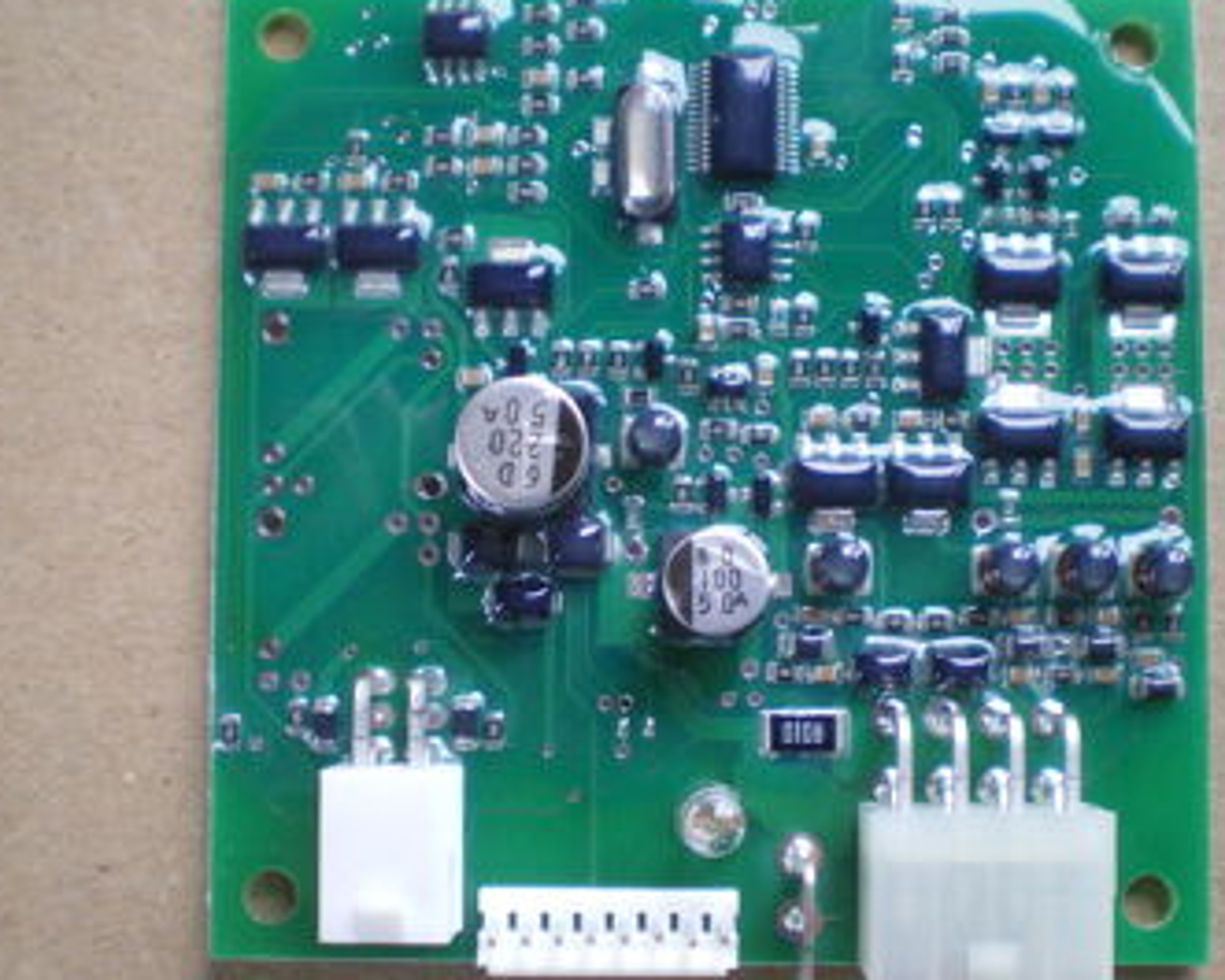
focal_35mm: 51
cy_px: 551
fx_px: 1850
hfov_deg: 36.6
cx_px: 596
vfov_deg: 29.7
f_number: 3.1
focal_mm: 6.3
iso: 200
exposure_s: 1/50
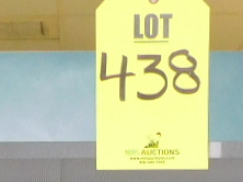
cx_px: 47
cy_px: 538
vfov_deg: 7.8
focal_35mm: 166
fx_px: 1164
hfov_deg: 11.9
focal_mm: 4
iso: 200
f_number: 3
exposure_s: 1/30
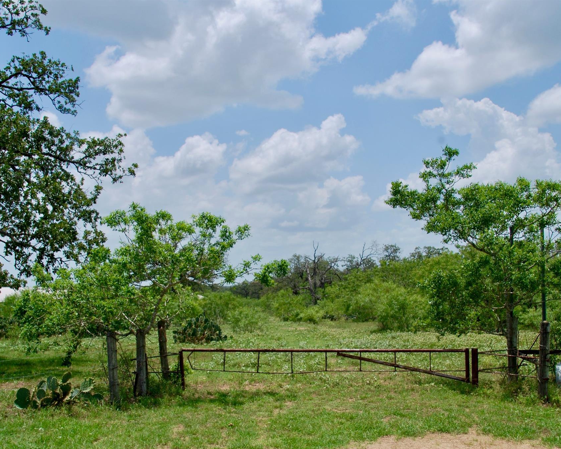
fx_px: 707
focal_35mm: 43
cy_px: 226
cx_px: 284
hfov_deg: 43.3
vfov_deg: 35.2
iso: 100
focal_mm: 25
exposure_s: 1/250
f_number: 8
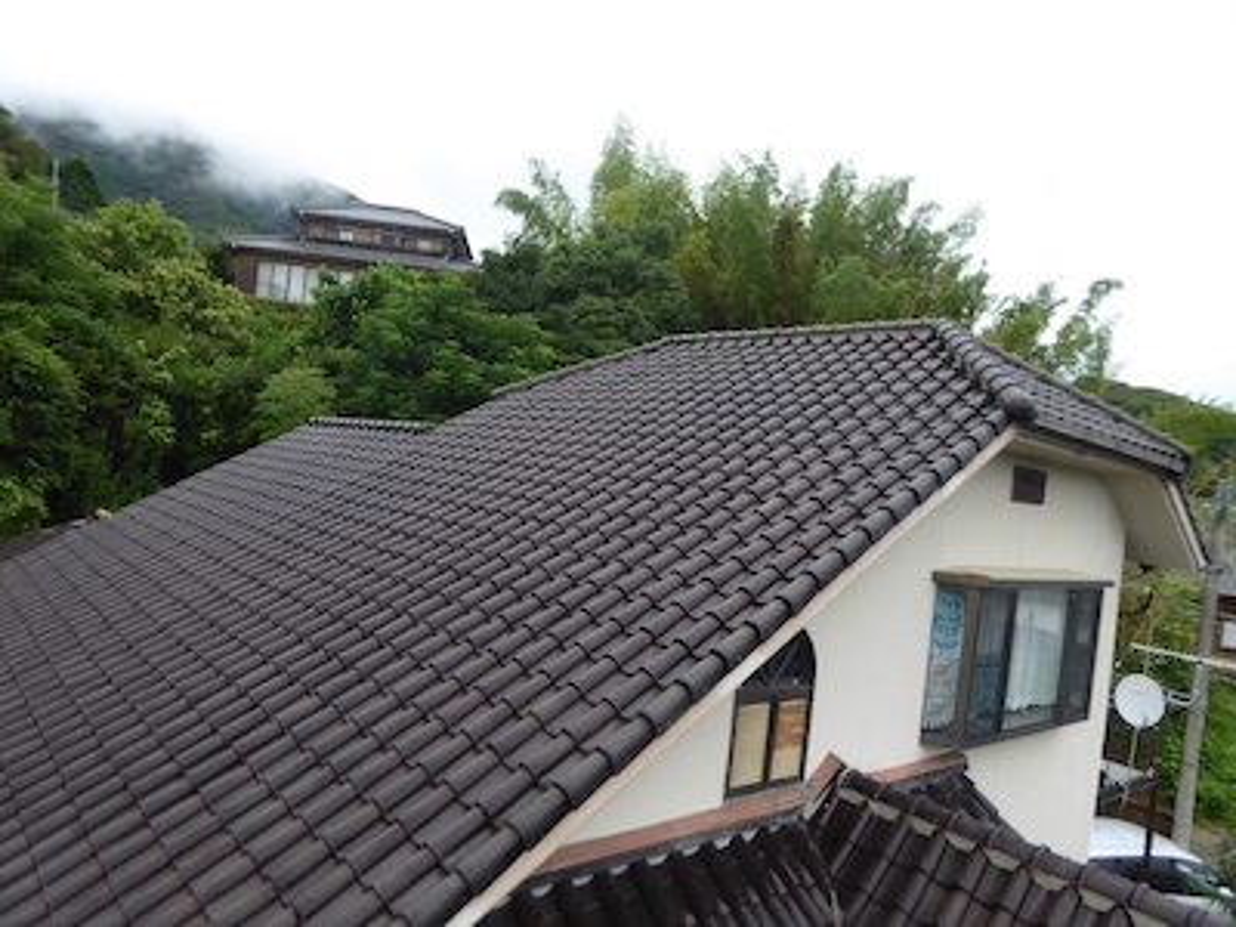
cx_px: 618
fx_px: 893
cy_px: 464
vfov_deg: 54.9
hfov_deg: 69.4
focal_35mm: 25
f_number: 3.3
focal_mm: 4.3
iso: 100
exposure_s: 1/200
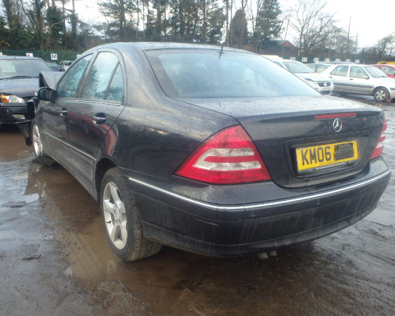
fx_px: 351
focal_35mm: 30
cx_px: 203
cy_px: 157
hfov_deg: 58.8
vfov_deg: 48.5
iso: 160
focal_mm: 5
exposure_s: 1/60
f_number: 3.9
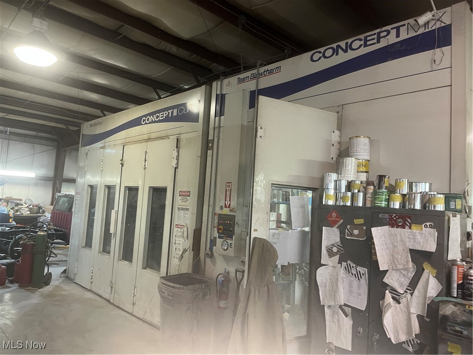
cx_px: 236
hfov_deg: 67.3
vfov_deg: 53.1
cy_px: 178
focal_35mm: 26
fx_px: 355
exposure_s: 1/60
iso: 200
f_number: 1.6
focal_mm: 5.1
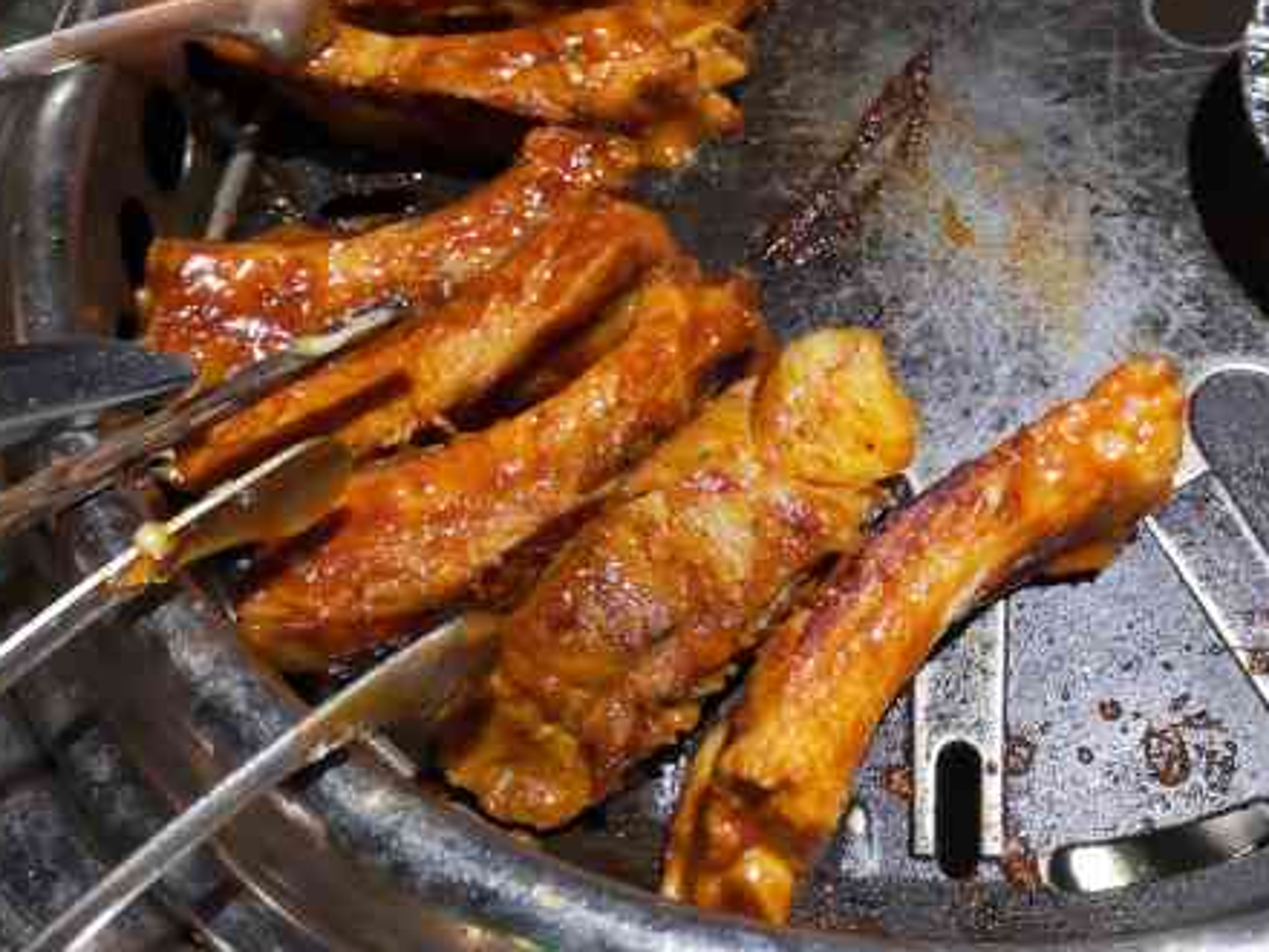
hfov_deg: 42.7
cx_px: 923
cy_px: 278
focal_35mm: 43
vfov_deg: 33.1
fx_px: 1576
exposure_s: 1/50
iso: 400
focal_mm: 3.95
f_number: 1.8
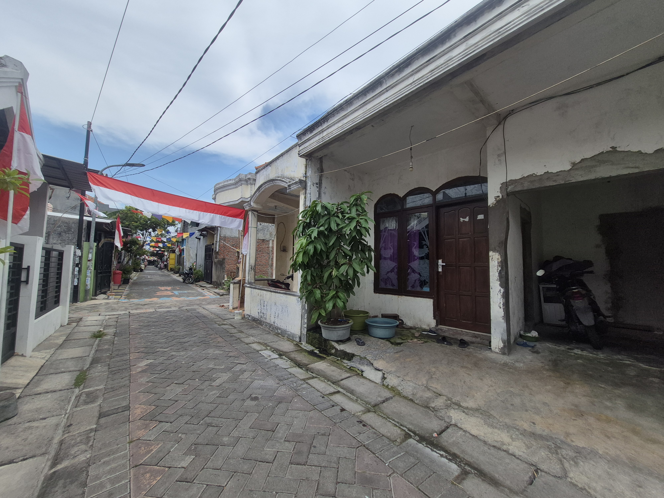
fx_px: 249
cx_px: 332
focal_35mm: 13
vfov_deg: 89.9
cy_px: 249
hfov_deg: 106.2
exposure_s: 1/2012
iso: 50
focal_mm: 1.74
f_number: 2.2
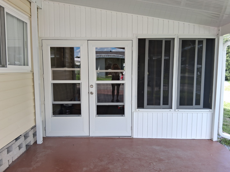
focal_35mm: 26
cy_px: 86
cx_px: 115
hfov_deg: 67.3
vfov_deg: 53.1
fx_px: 173
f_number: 1.8
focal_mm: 3.98
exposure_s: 1/120
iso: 25
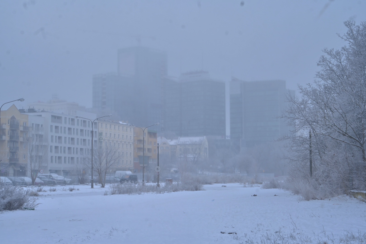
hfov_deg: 28.8
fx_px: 712
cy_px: 122
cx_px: 183
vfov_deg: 19.5
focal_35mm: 70
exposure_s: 1/400
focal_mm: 70
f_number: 7.1
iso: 100
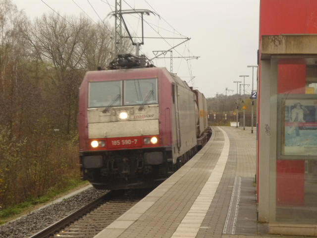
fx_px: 916
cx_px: 158
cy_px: 119
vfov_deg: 14.8
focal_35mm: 100
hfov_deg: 19.6
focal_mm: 16.5
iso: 400
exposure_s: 1/100
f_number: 5.1
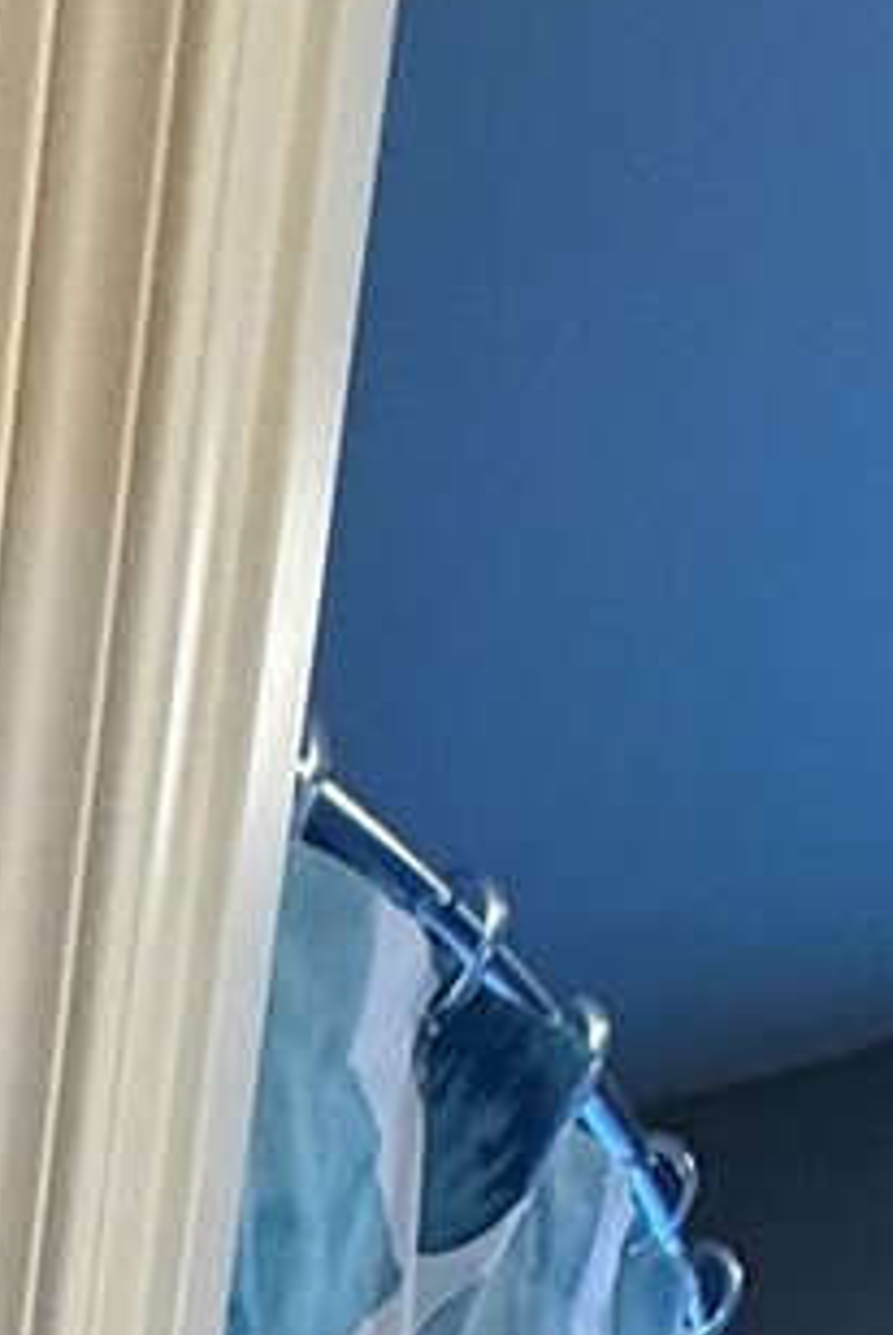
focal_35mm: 68
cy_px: 3025
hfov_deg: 14.3
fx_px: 2524
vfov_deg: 16.4
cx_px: -1196
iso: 320
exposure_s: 1/60
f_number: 2.2
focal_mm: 2.22
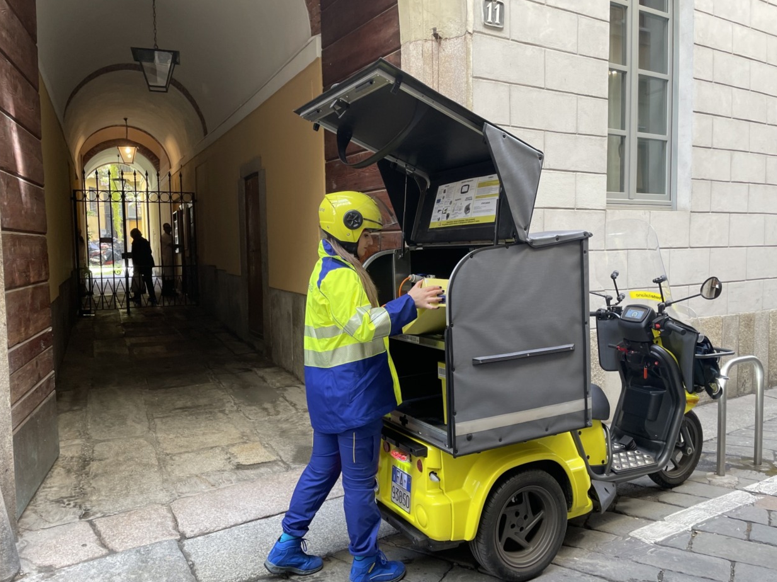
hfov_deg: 65.3
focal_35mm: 27
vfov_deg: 51.3
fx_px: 606
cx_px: 376
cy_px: 300
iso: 80
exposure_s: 1/121
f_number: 1.6
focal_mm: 4.2
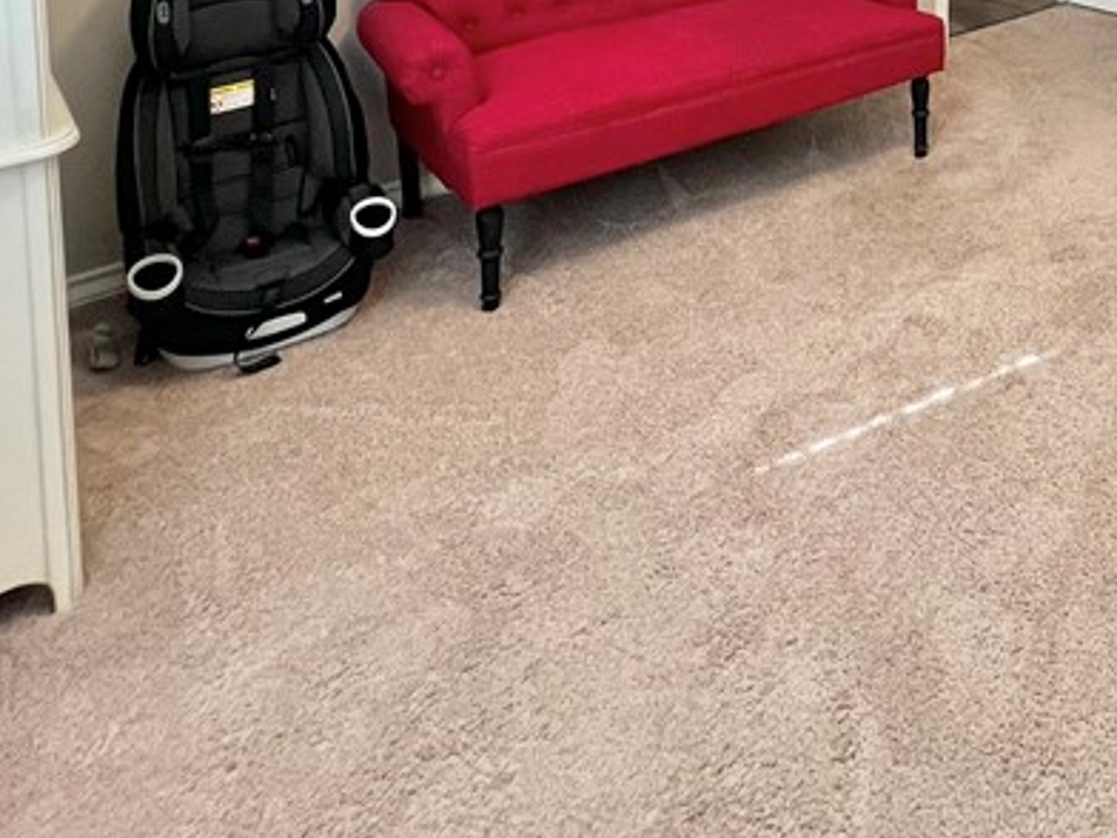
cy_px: -234
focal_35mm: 34
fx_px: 1097
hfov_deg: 48.4
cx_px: 1000
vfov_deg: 32.3
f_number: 1.8
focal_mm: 1.57
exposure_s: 1/60
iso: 200
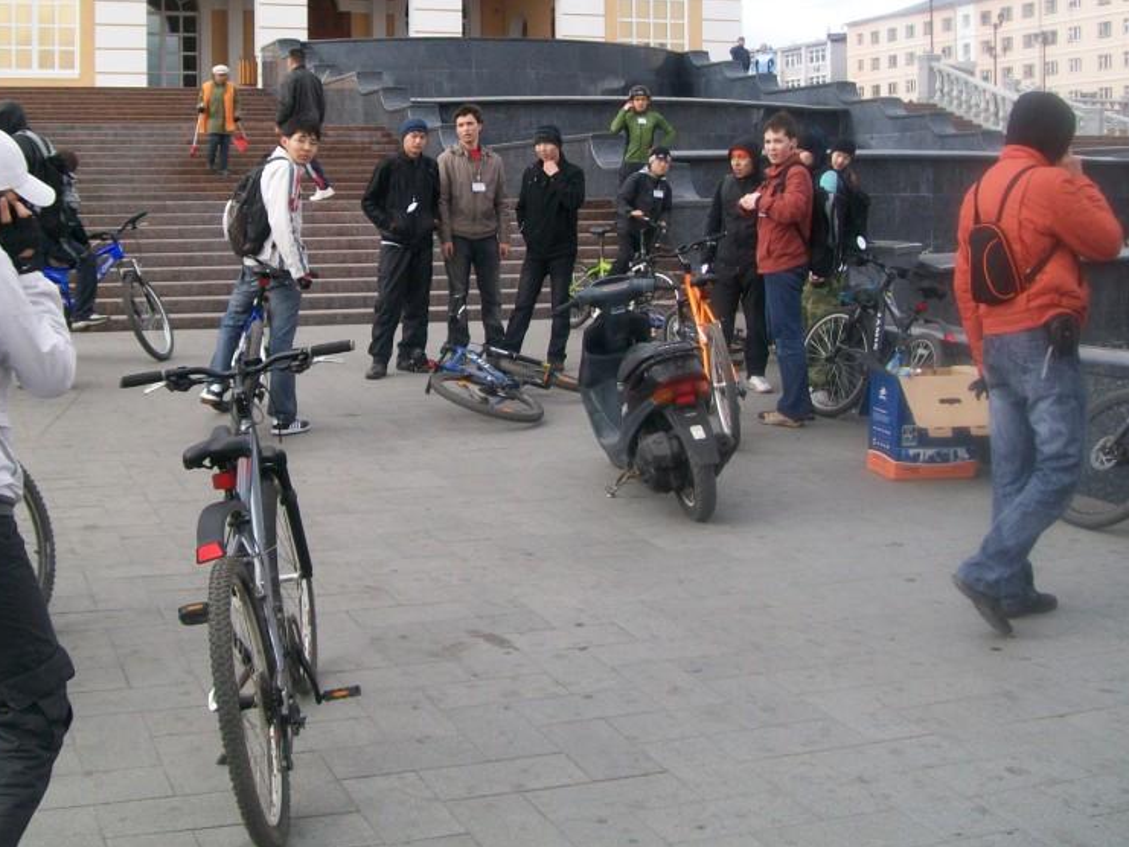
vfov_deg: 30.6
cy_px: 267
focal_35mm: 47
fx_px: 1533
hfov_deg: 40.1
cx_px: 422
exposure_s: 1/200
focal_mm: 6.1
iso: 64
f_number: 2.7
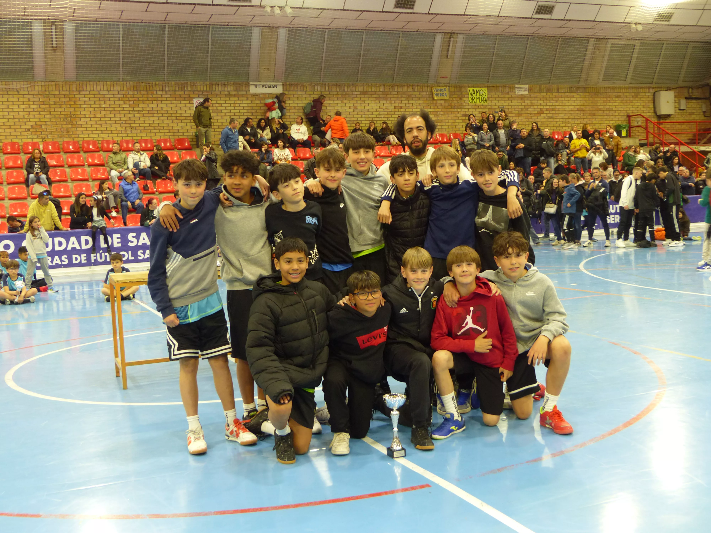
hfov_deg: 45.8
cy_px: 266
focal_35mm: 41
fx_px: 842
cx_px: 356
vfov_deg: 35.1
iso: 200
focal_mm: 7.4
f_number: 2.8
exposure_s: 1/25
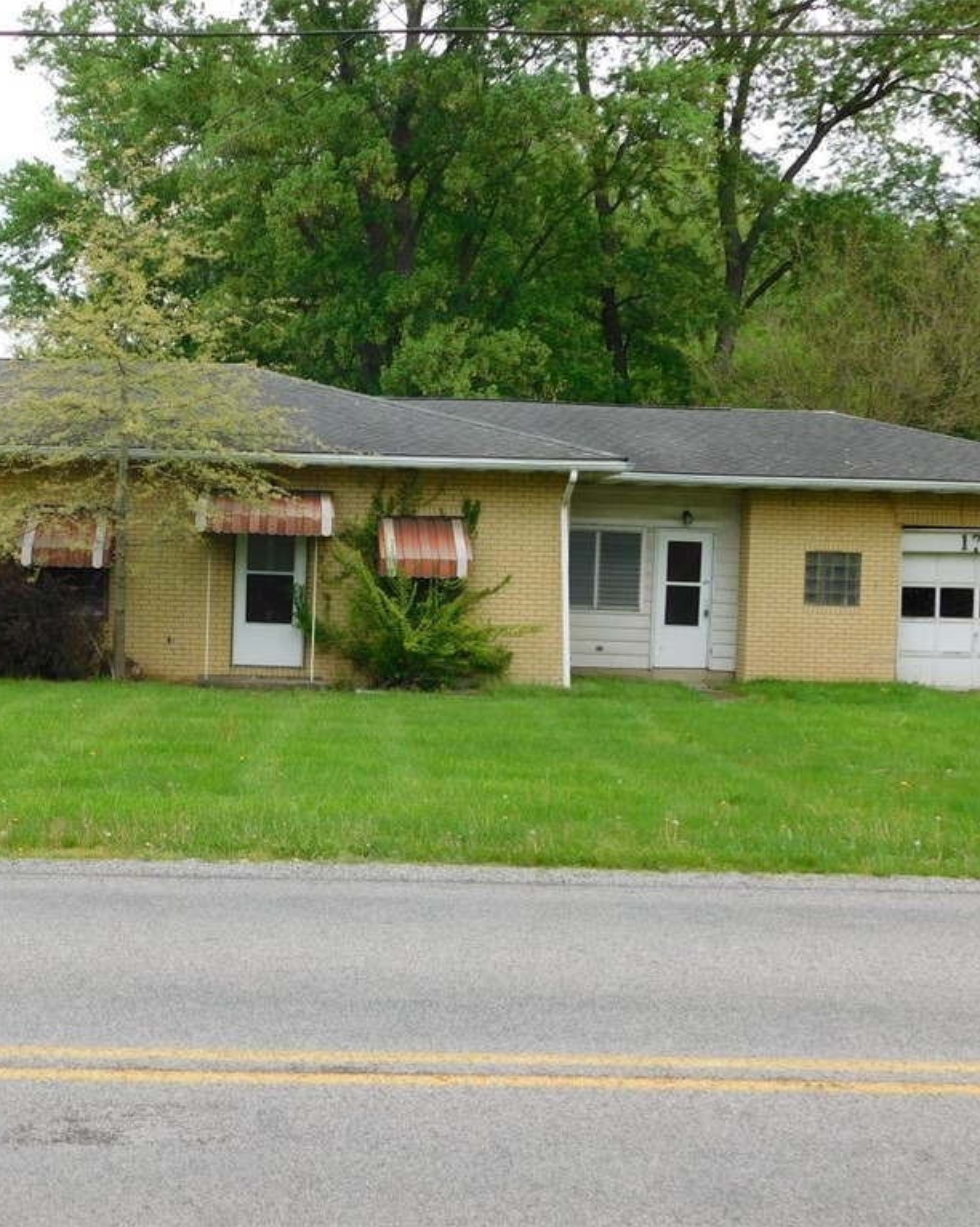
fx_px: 1705
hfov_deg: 31.7
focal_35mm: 47
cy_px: 614
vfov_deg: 39.6
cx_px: 290
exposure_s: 1/100
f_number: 3.5
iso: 125
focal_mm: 6.3
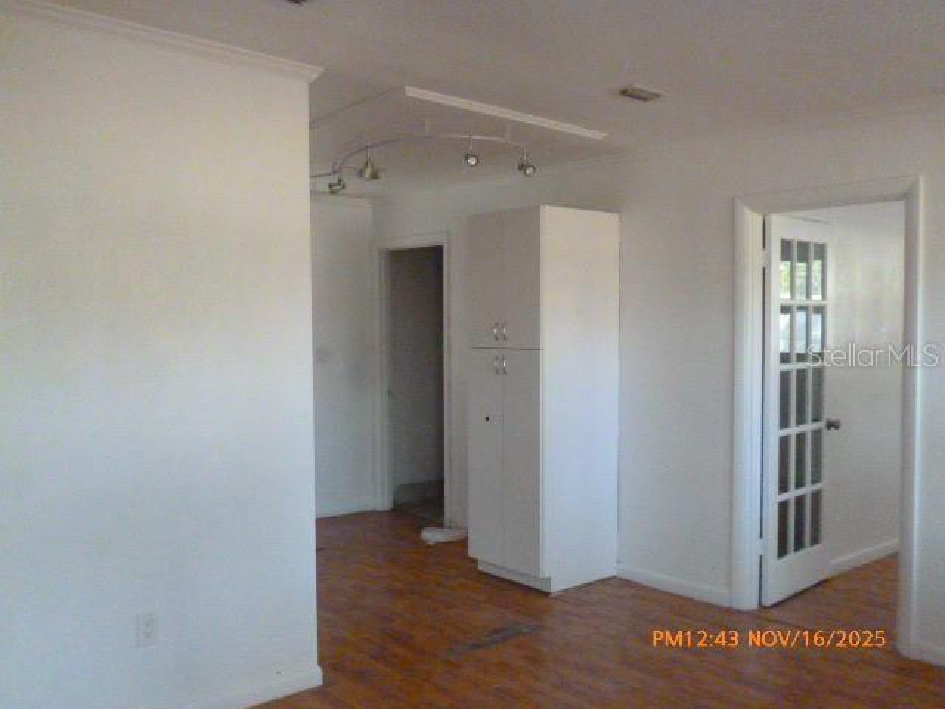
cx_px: 472
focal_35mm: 32
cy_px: 354
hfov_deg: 56.8
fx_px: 874
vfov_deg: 44.2
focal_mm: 5.7
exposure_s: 1/320
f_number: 2.9
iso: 1600
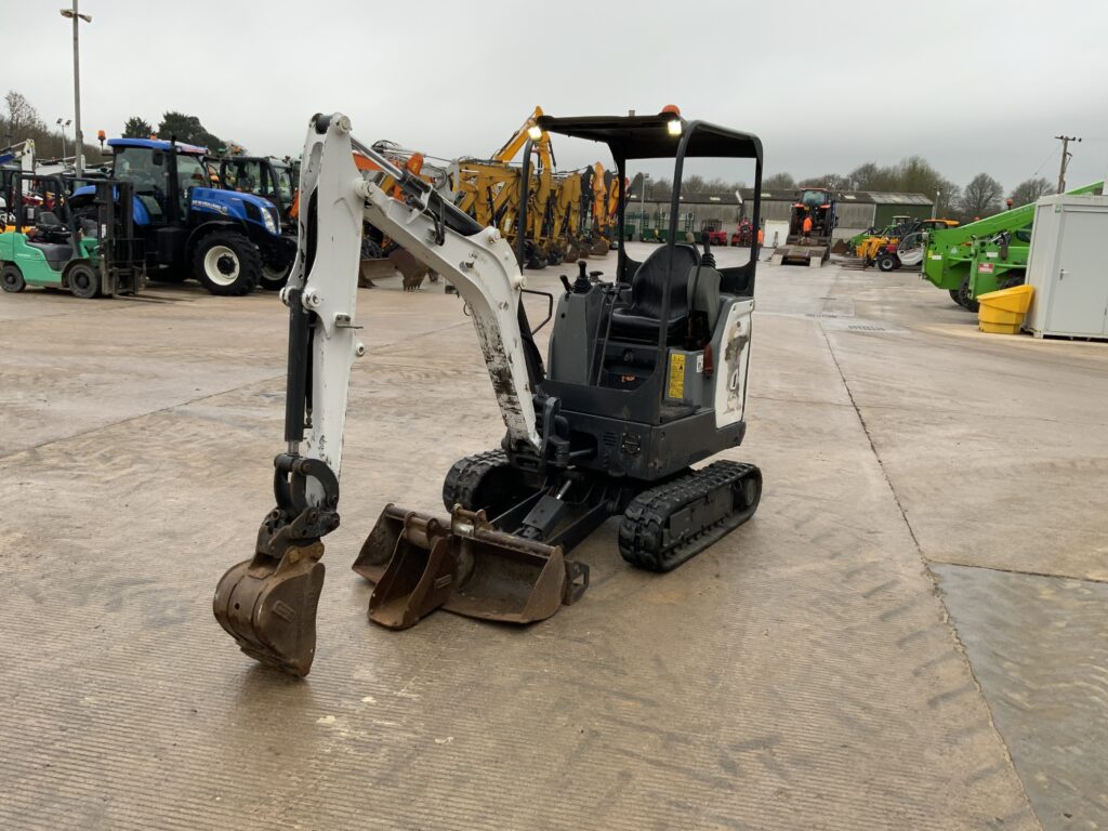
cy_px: 416
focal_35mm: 29
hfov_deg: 61.7
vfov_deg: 48.2
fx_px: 928
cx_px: 554
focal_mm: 3
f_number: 1.8
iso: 25
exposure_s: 1/122
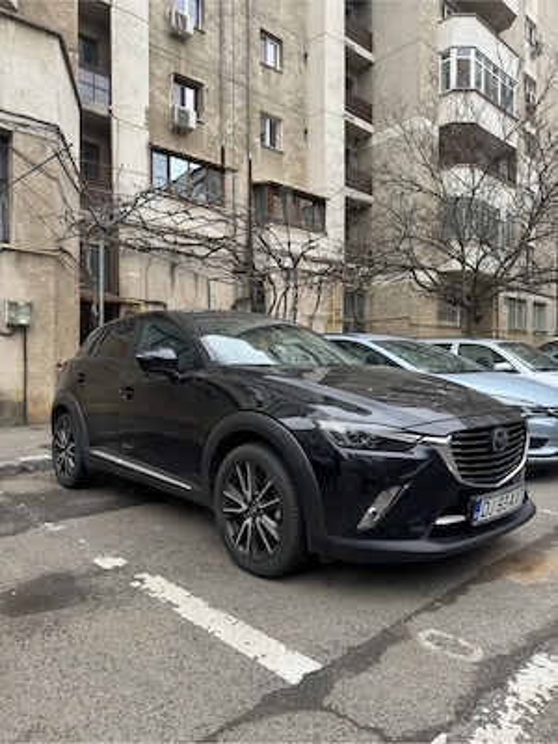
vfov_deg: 71.6
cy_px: 372
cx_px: 279
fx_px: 516
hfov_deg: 56.8
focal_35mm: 24
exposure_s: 1/216
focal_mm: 6.76
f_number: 1.78
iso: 64
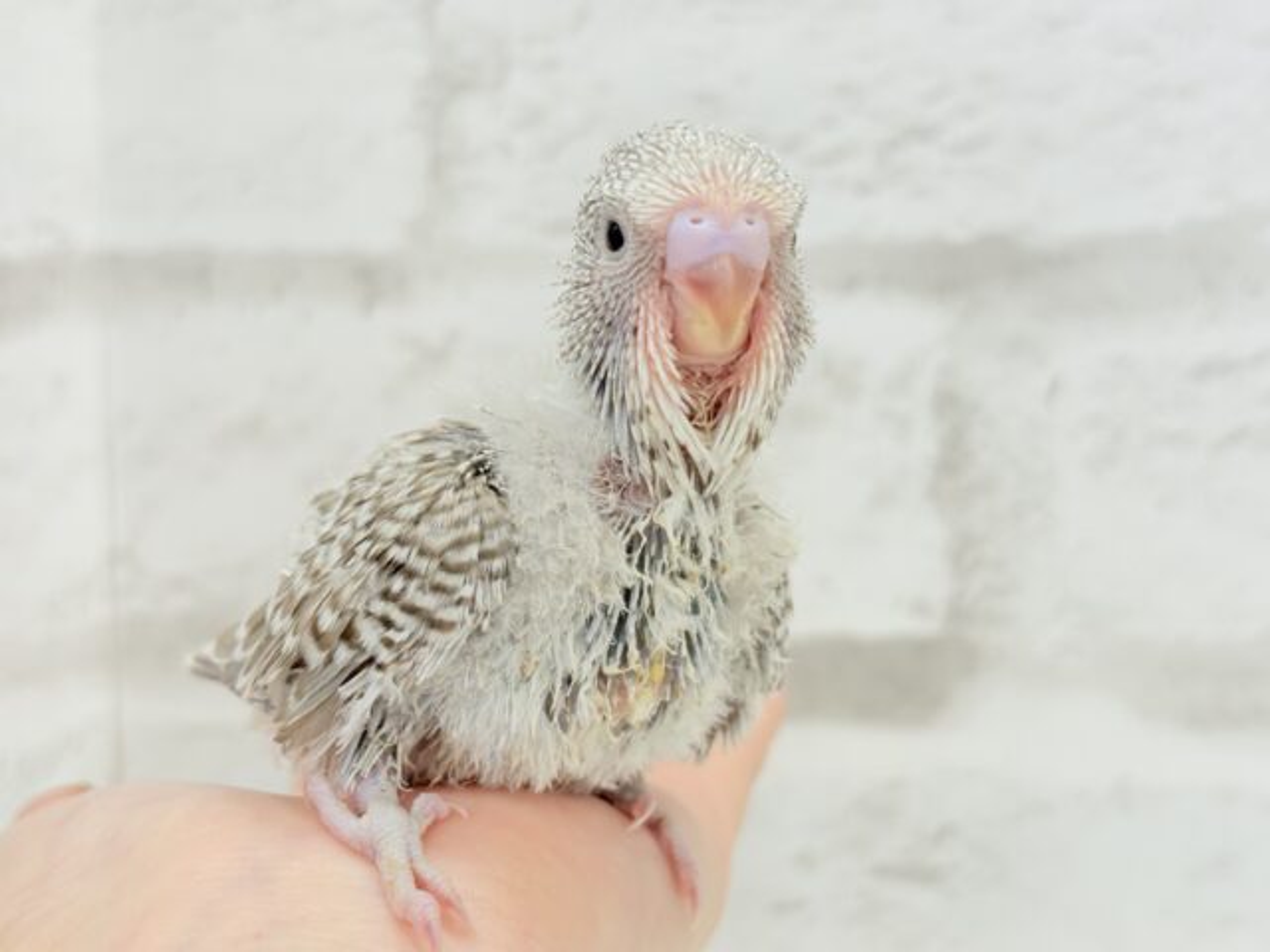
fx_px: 1908
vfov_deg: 28.0
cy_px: 476
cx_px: 635
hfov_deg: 36.8
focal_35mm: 52
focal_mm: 5.96
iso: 80
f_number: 1.6
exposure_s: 1/100
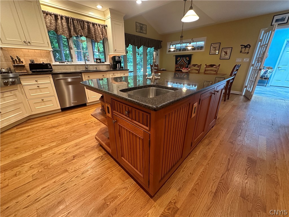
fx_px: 117
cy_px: 108
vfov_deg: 85.7
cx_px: 144
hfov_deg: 102.1
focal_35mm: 14
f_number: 2.2
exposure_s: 1/60
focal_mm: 2.22
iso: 400
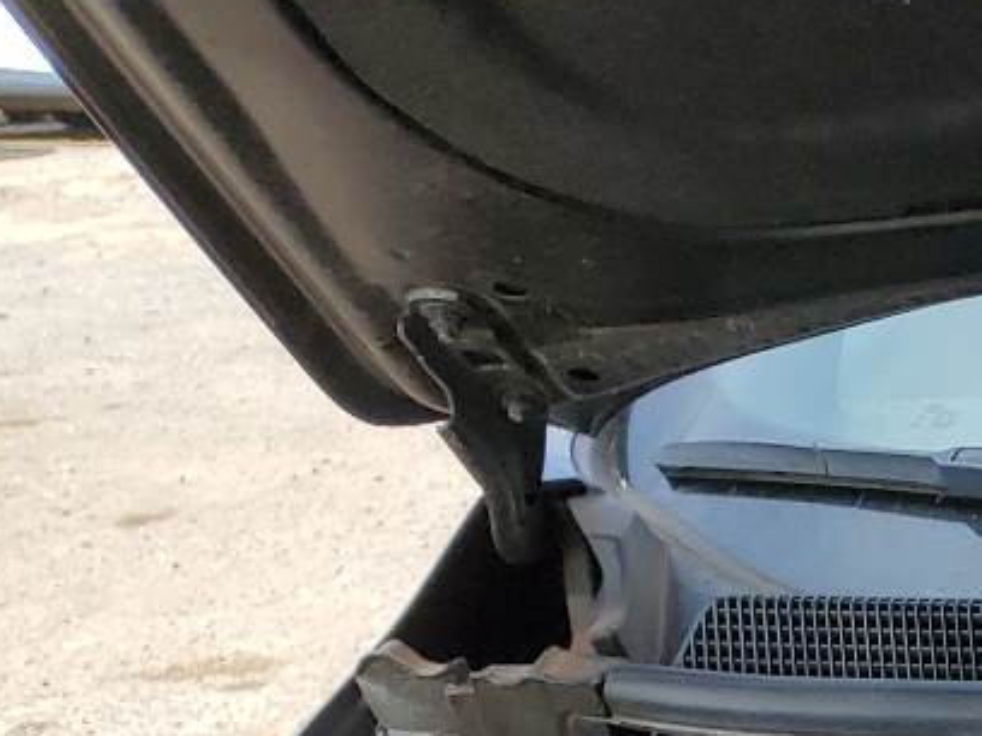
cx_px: 1911
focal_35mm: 102
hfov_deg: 15.6
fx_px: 2894
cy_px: 1299
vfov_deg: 13.2
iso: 50
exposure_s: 1/833
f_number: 1.5
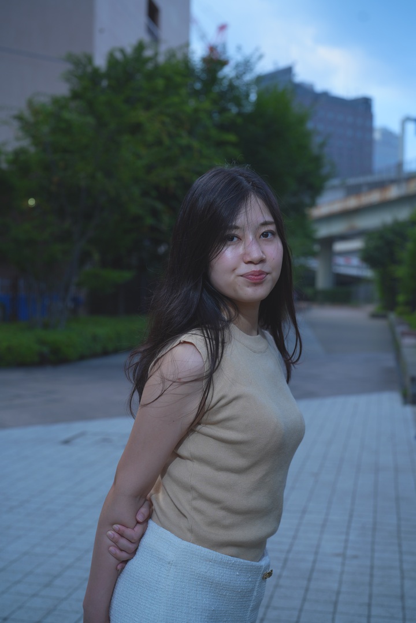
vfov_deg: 39.6
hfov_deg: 27.0
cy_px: 312
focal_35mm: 50
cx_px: 208
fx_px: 867
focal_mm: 50
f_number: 4
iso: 100
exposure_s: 1/125
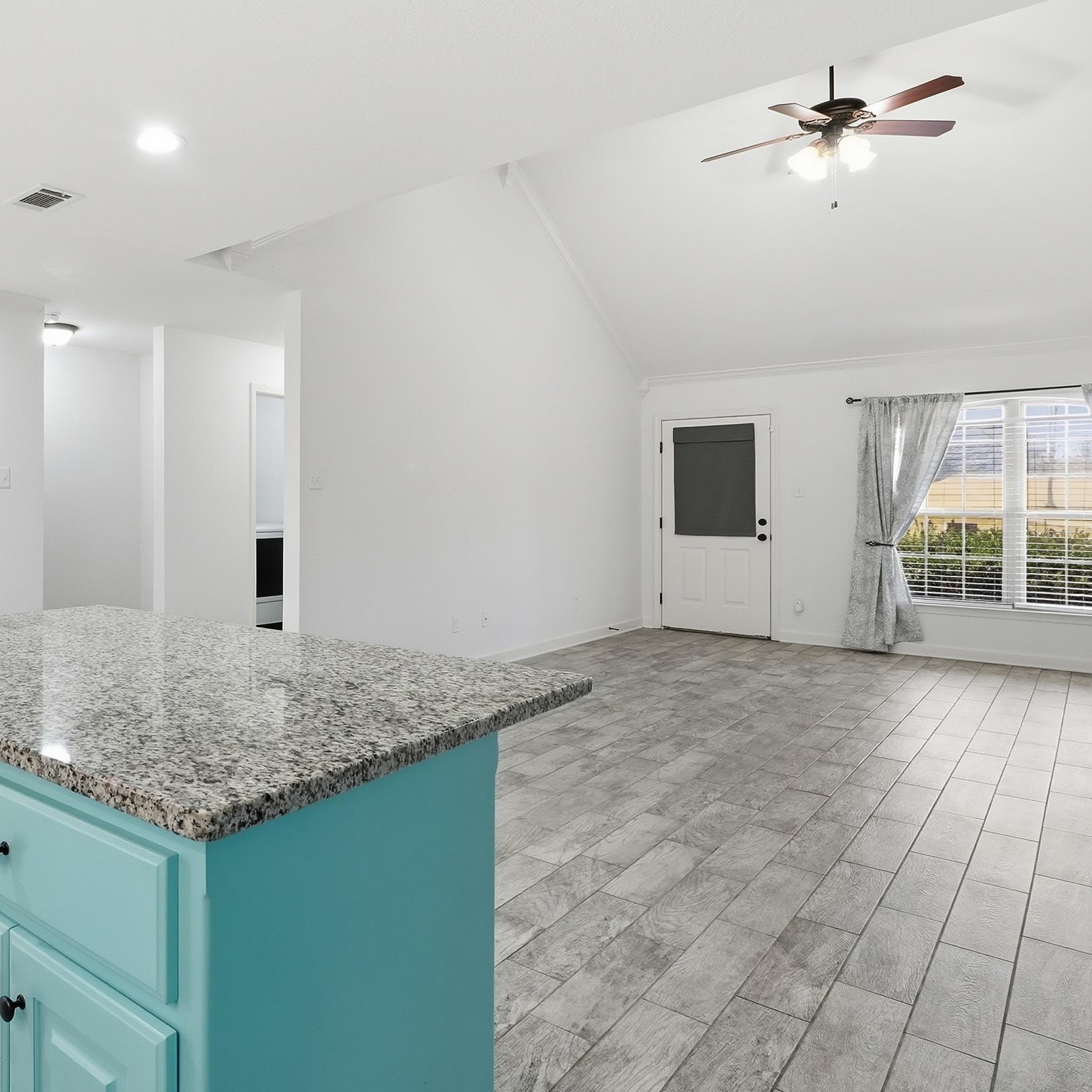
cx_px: 194
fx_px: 821
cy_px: 502
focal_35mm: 23
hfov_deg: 60.9
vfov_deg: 67.2
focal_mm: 10
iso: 320
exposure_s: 1/60
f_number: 9
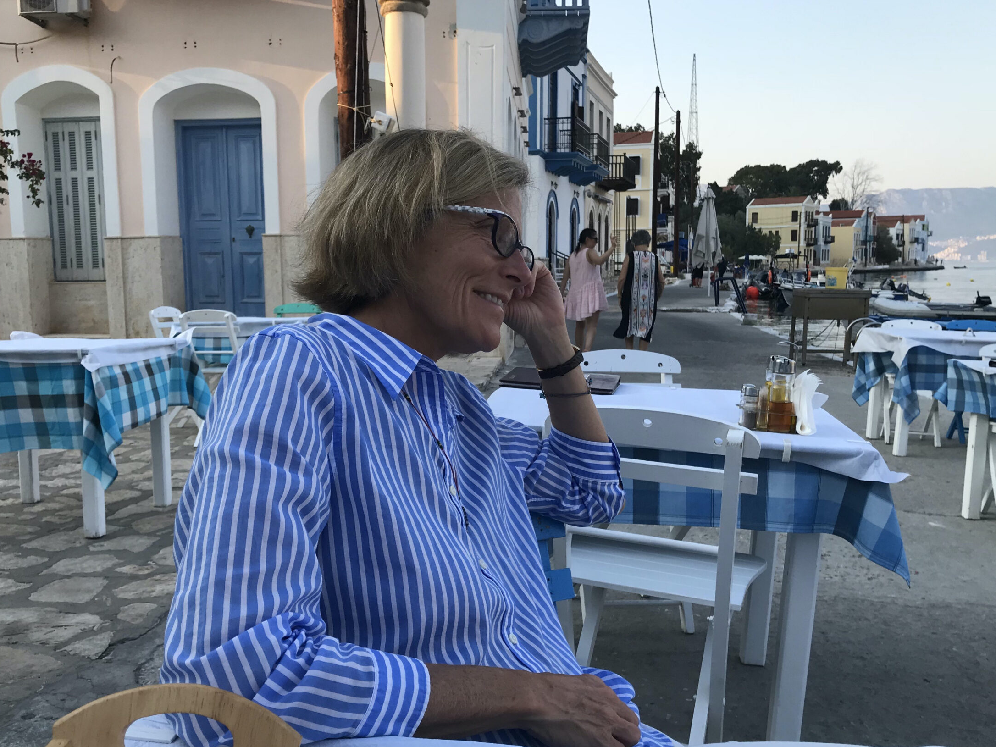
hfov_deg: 55.3
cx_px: 485
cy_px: 403
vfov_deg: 42.9
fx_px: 950
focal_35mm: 33
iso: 20
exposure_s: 1/469
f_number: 1.8
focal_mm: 3.99
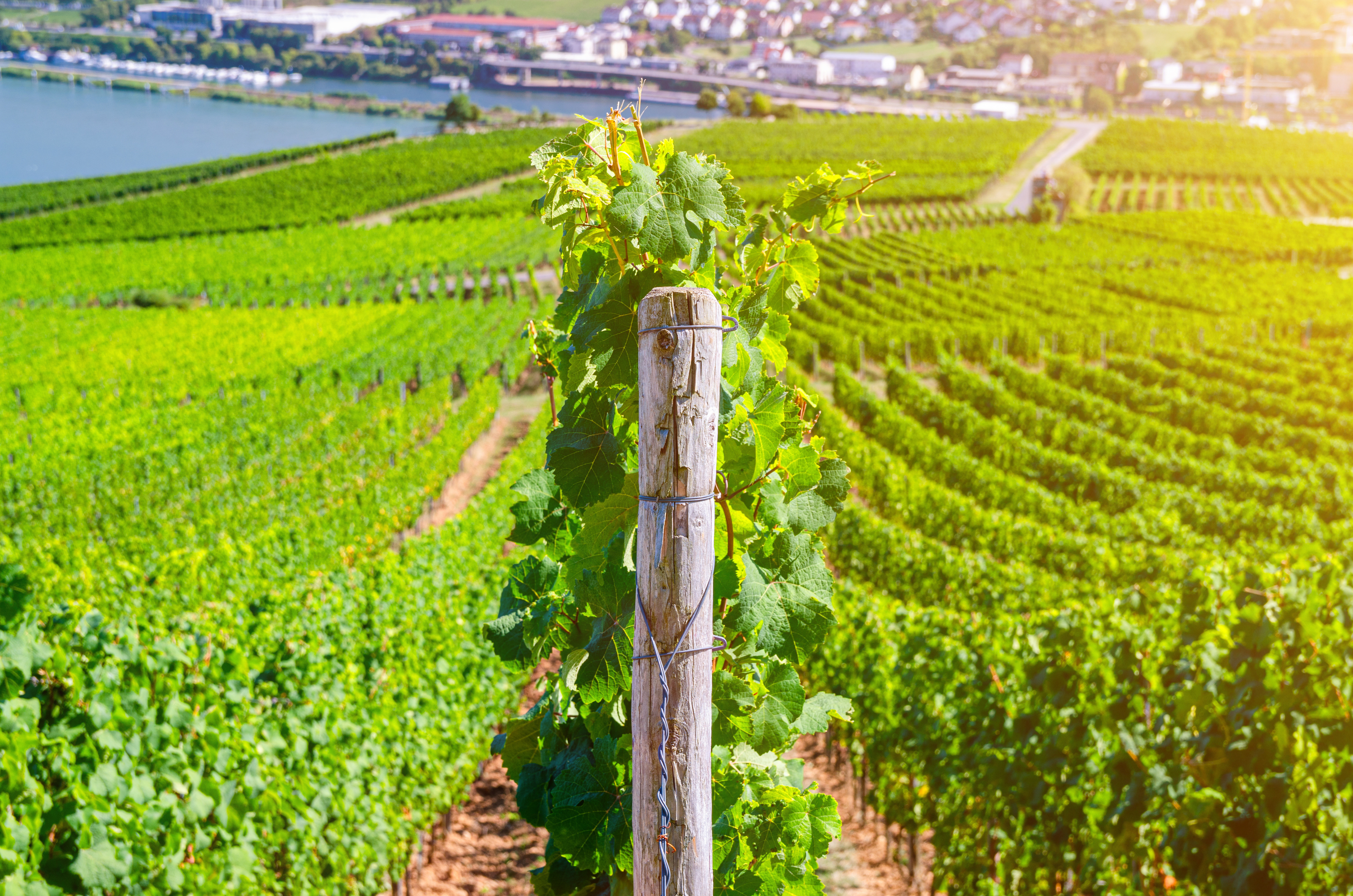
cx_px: 676
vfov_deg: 18.1
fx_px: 2813
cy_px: 448
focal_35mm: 75
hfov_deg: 27.0
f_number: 7.1
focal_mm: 50
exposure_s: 1/40
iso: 100
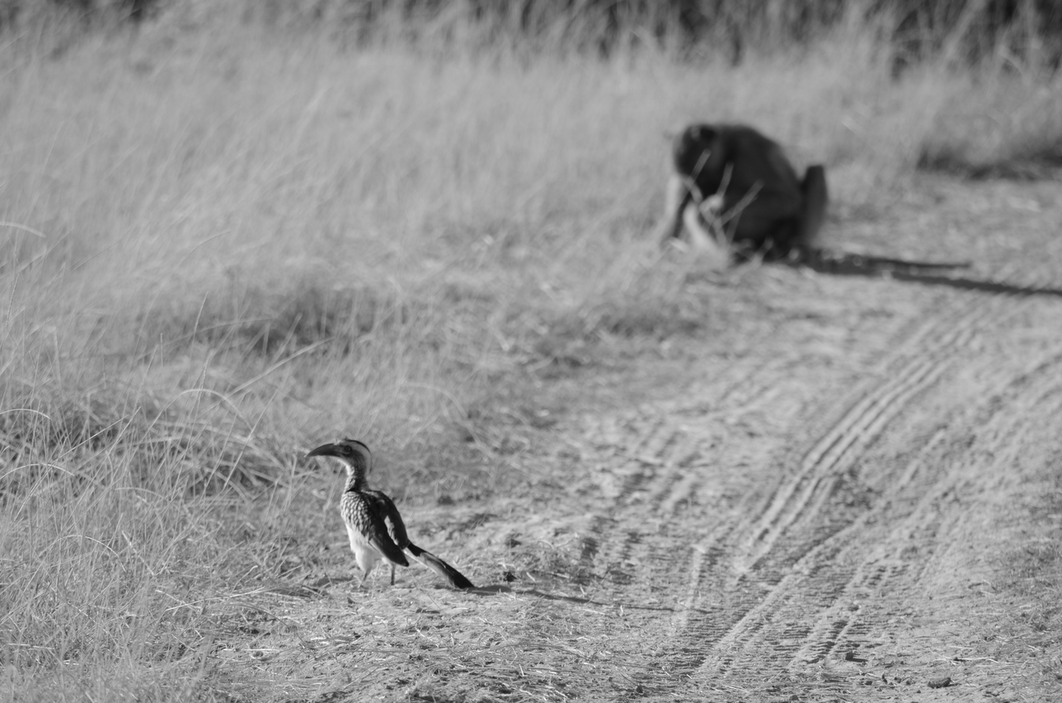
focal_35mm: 450
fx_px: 13248
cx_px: 531
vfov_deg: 3.0
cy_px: 352
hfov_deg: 4.6
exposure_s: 1/640
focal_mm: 300
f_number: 6.3
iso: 200
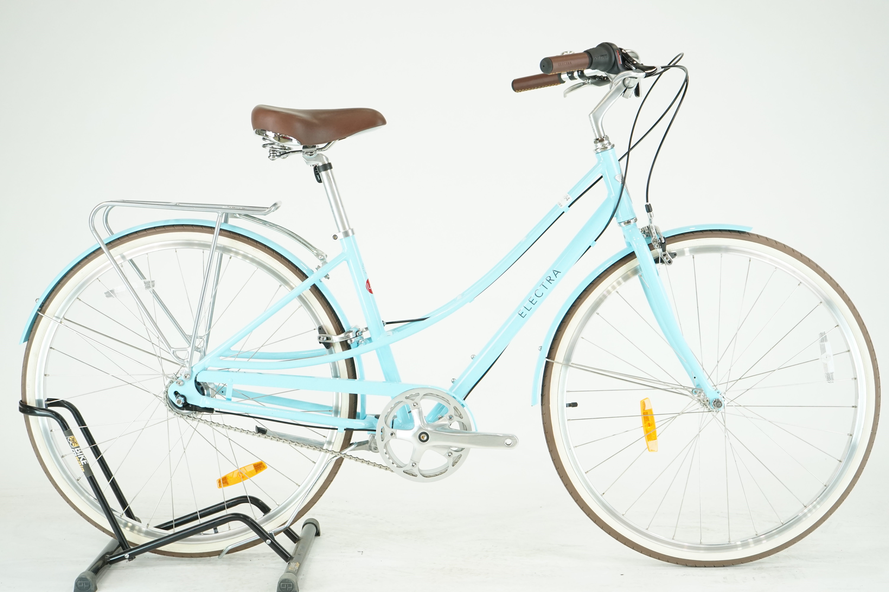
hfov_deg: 35.6
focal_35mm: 56
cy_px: 296
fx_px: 1383
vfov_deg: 24.2
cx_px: 444
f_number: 5.6
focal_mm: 56
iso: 1600
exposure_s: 1/200
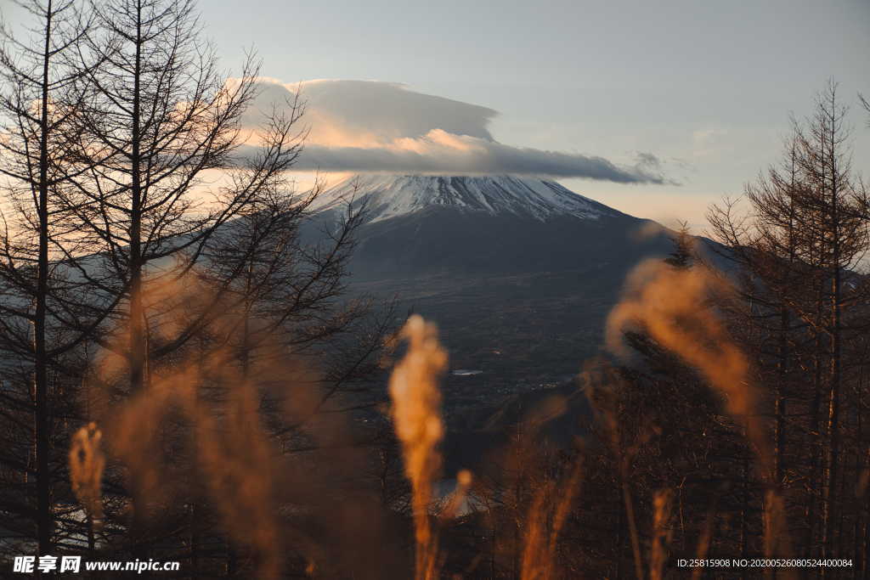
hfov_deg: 37.5
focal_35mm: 53
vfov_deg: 25.5
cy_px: 290
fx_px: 1281
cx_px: 435
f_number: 4.5
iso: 200
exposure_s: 1/950
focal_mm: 35
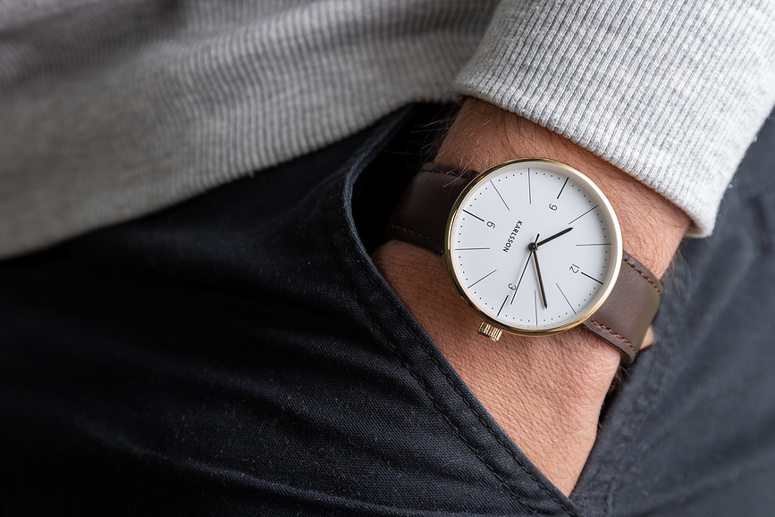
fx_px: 2261
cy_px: 258
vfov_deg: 13.1
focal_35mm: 105
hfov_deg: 19.4
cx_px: 388
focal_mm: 105
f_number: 7.1
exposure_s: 1/125
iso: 50
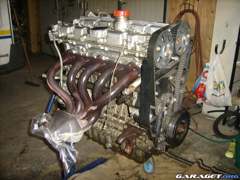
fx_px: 243
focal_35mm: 35
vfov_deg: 40.7
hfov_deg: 52.6
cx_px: 120
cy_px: 90
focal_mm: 5.95
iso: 218
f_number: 2.8
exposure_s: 1/30
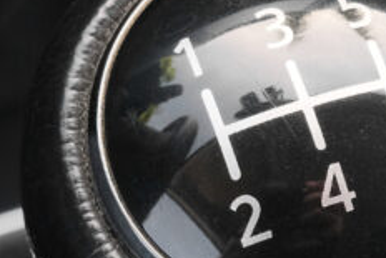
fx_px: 2371
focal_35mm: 221
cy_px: 184
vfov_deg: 6.2
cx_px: 251
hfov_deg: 9.3
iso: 2000
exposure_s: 1/100
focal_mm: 33.3
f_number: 9
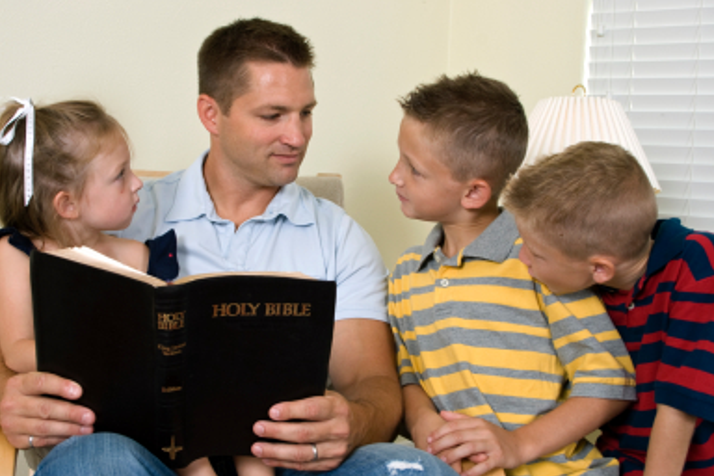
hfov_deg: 37.5
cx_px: 337
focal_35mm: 53
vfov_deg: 25.5
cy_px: 258
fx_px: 1051
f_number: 9
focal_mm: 32
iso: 100
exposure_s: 1/60
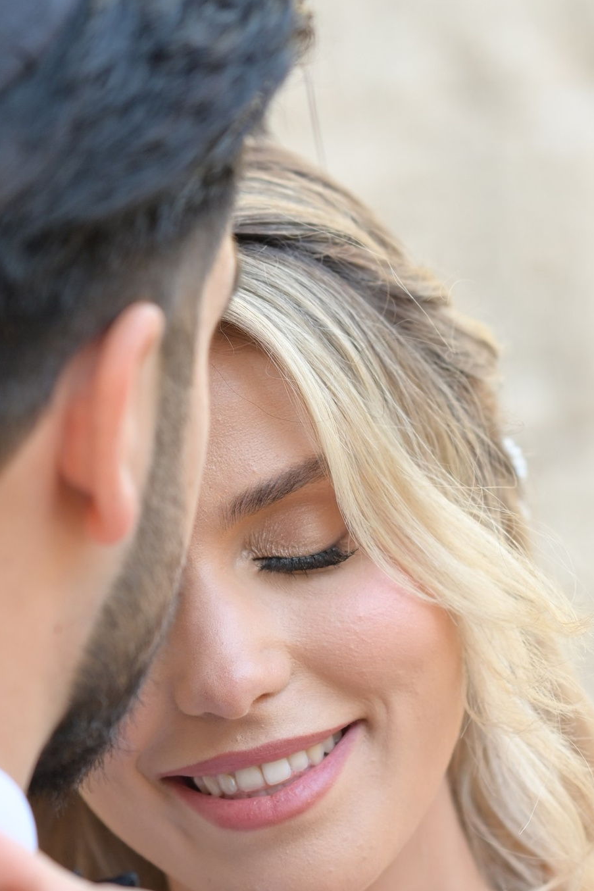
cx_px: 123
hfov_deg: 5.7
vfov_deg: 8.5
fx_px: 5963
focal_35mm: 241
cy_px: 706
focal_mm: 85
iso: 200
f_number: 2.5
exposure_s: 1/320
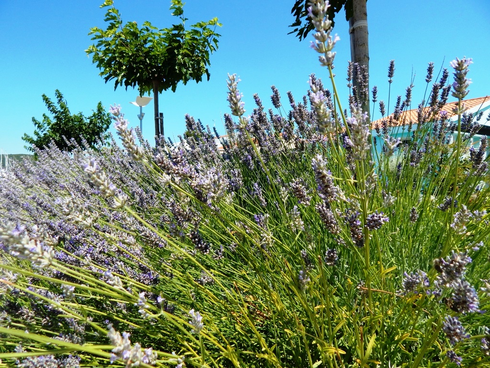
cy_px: 184
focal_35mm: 22
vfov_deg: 61.1
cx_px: 245
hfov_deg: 76.4
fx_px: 311
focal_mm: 4
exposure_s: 1/500
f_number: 6
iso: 125
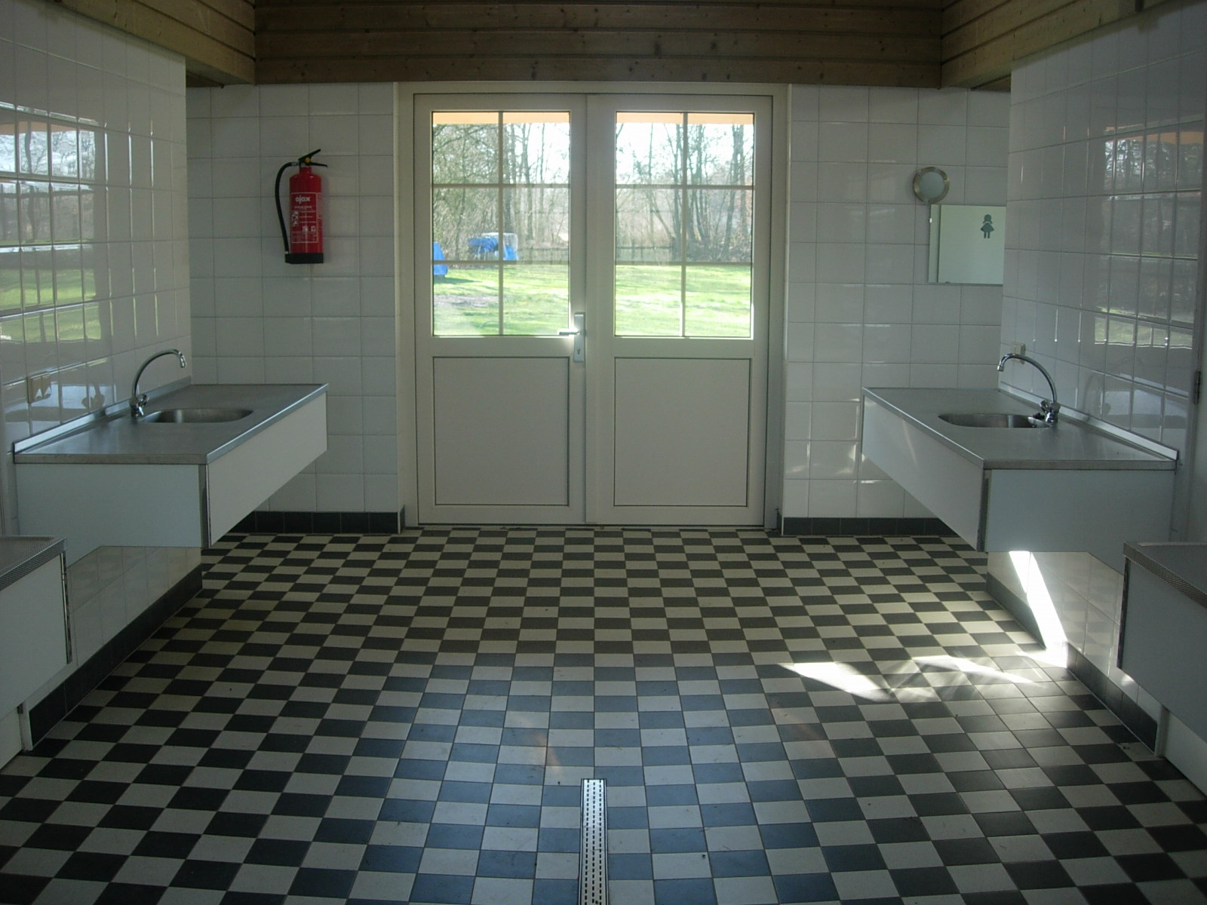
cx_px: 604
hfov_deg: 49.0
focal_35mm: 38
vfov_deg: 37.7
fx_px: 1325
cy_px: 452
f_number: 2.8
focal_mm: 7.8
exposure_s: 1/71.8
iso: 64
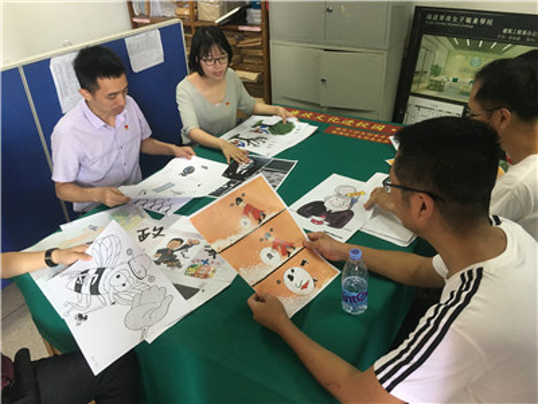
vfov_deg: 48.2
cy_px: 202
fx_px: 451
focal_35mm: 29
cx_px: 269
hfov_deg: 61.7
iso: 125
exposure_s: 1/33
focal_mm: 4.15
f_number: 2.2
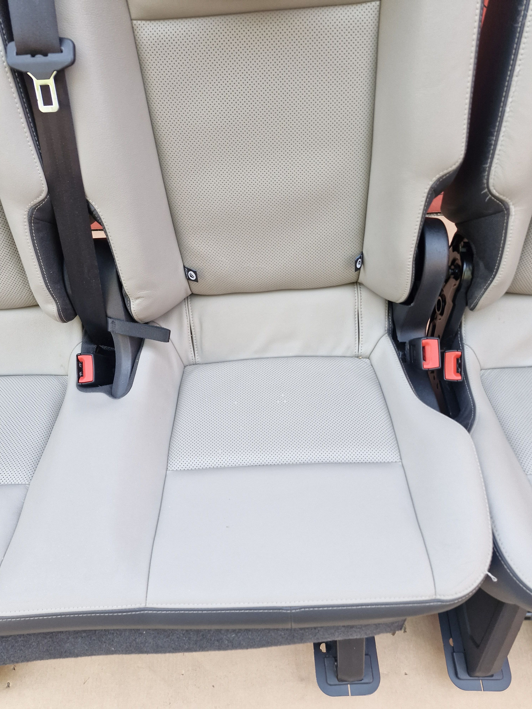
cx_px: 266
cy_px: 354
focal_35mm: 23
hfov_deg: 58.9
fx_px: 471
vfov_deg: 73.9
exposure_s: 1/254
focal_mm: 5.54
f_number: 1.8
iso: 50
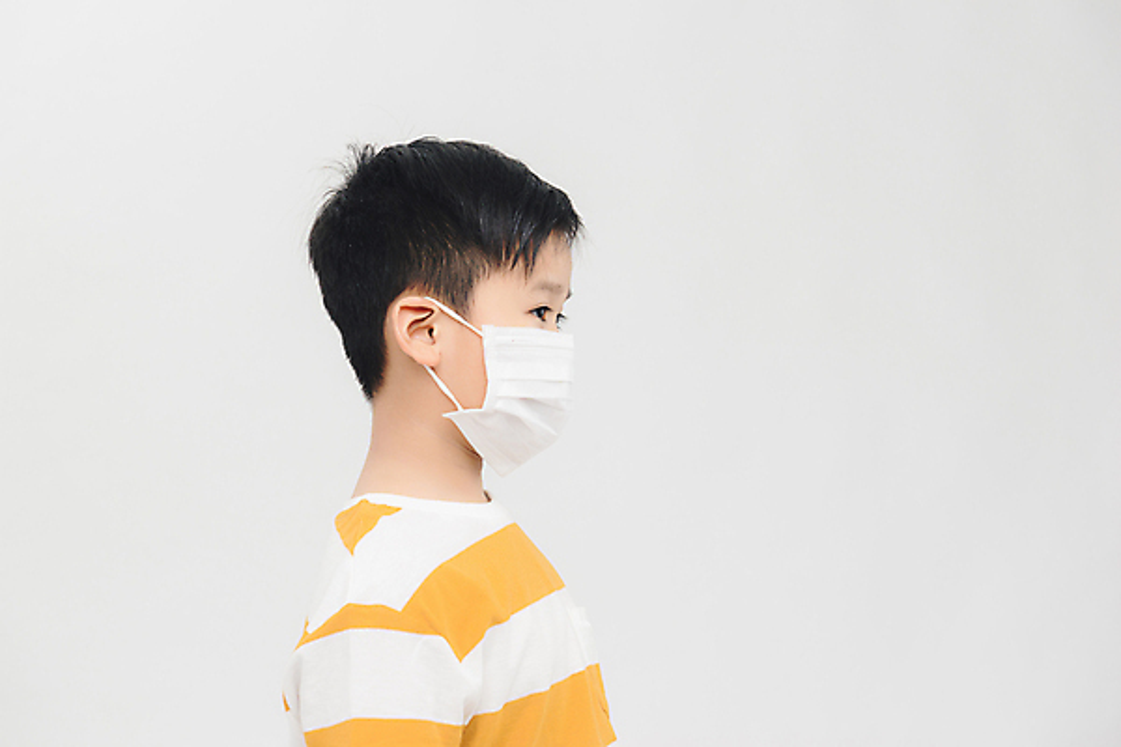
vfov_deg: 19.5
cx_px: 560
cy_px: 374
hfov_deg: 28.8
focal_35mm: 70
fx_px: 2180
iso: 200
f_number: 8
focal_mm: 70
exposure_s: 1/125
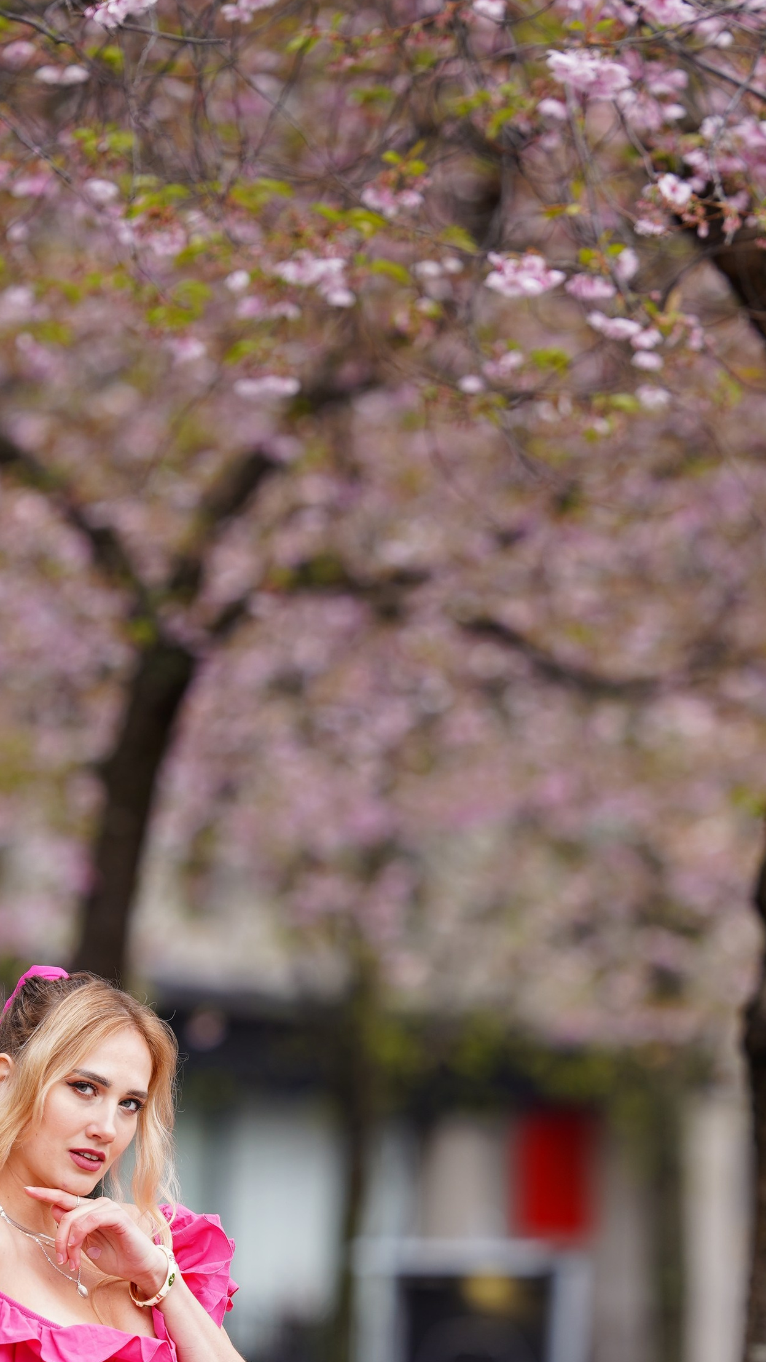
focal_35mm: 245
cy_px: 1089
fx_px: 8844
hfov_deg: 5.0
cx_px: 333
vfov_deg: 8.8
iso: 100
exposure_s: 1/400
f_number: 2
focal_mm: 135
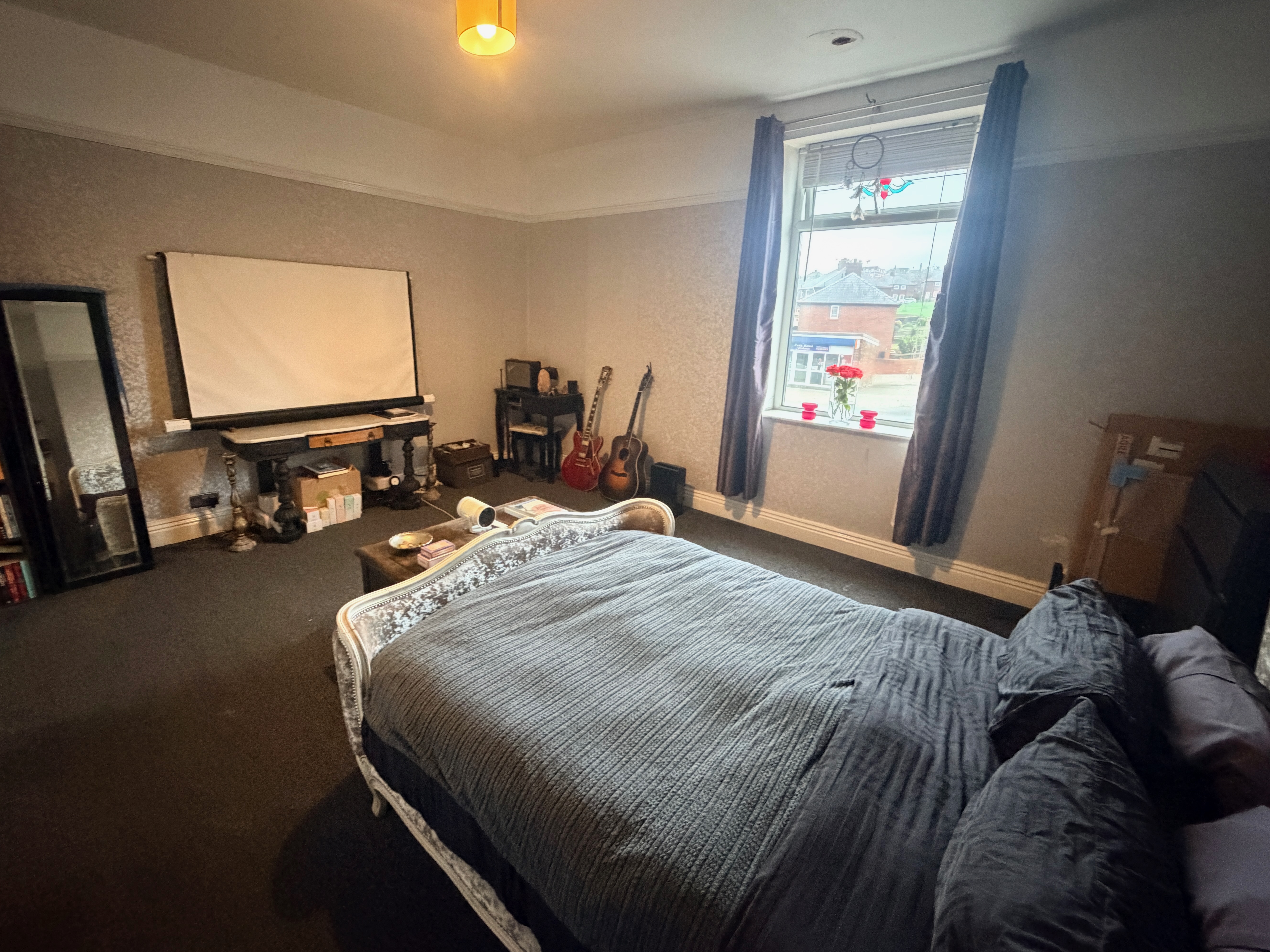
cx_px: 609
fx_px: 550
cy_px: 451
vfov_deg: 81.7
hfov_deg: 98.1
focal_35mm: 15
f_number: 2.2
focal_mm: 2.22
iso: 1250
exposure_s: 1/52
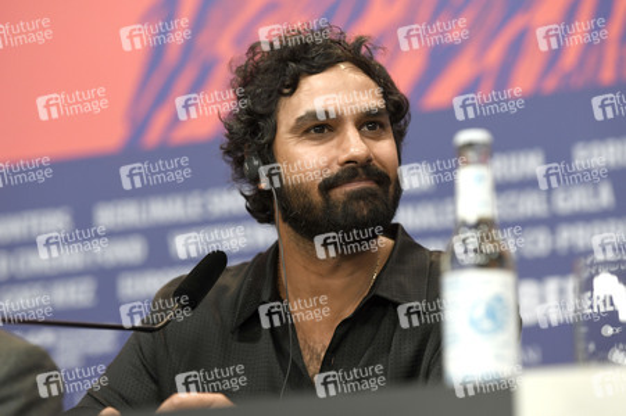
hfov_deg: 15.2
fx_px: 2346
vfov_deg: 10.1
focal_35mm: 135
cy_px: 208
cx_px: 313
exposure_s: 1/320
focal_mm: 135
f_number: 4
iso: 1250
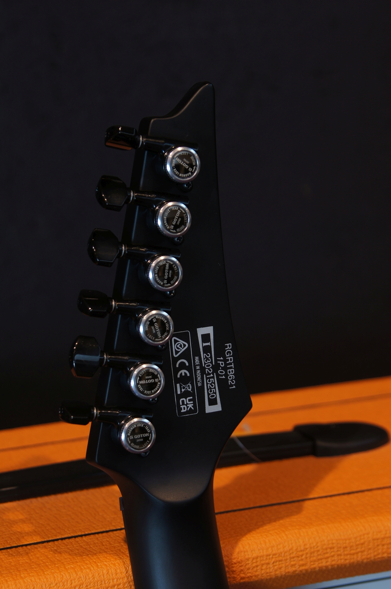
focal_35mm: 112
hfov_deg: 12.1
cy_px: 294
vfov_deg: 18.2
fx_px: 1837
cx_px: 196
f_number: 6.3
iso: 100
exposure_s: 1/8
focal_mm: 75
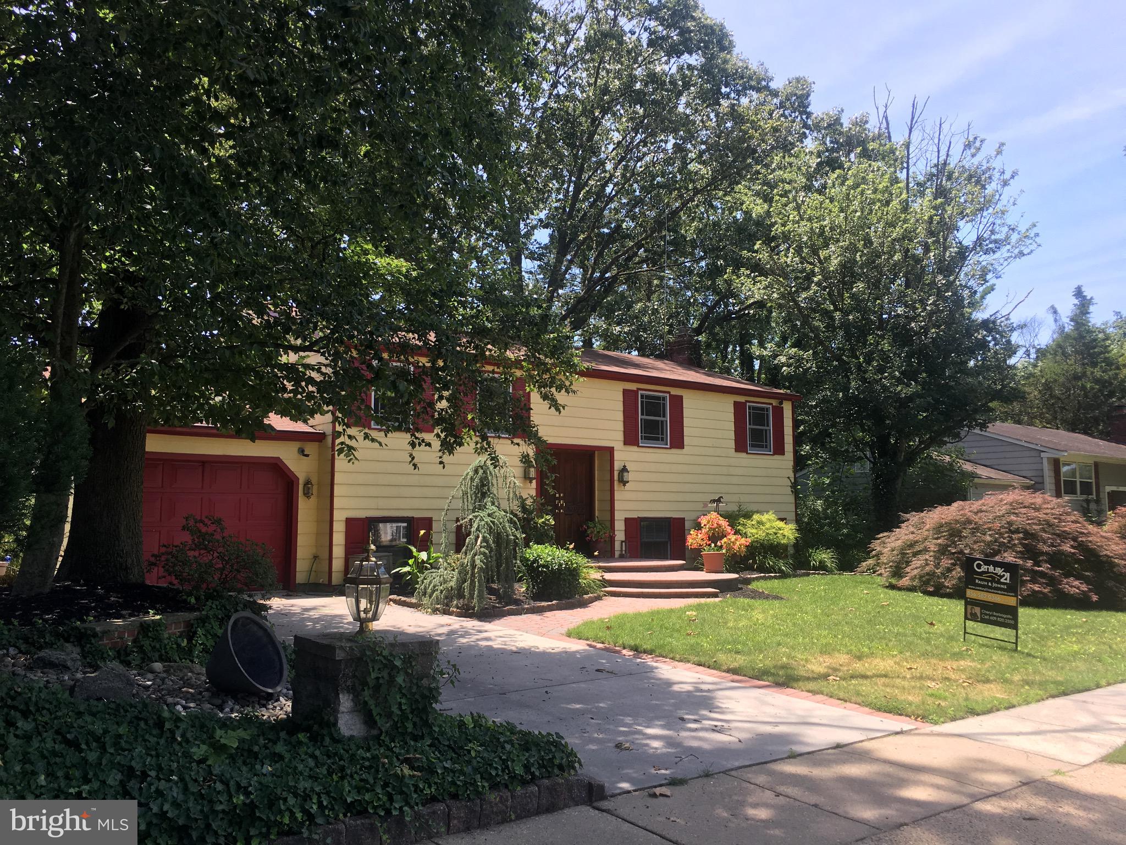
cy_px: 422
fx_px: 943
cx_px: 563
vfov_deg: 48.2
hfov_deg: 61.7
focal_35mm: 29
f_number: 2.2
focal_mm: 4.15
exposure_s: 1/490
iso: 25
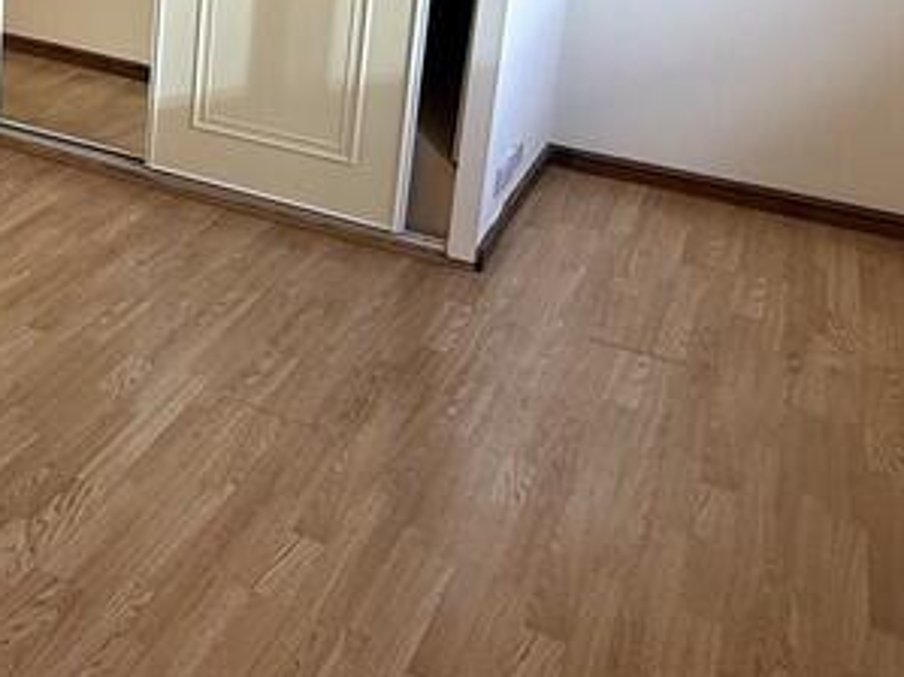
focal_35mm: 48
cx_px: -63
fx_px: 1253
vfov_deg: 28.0
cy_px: -36
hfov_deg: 34.8
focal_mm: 2.22
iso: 100
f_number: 2.2
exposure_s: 1/99
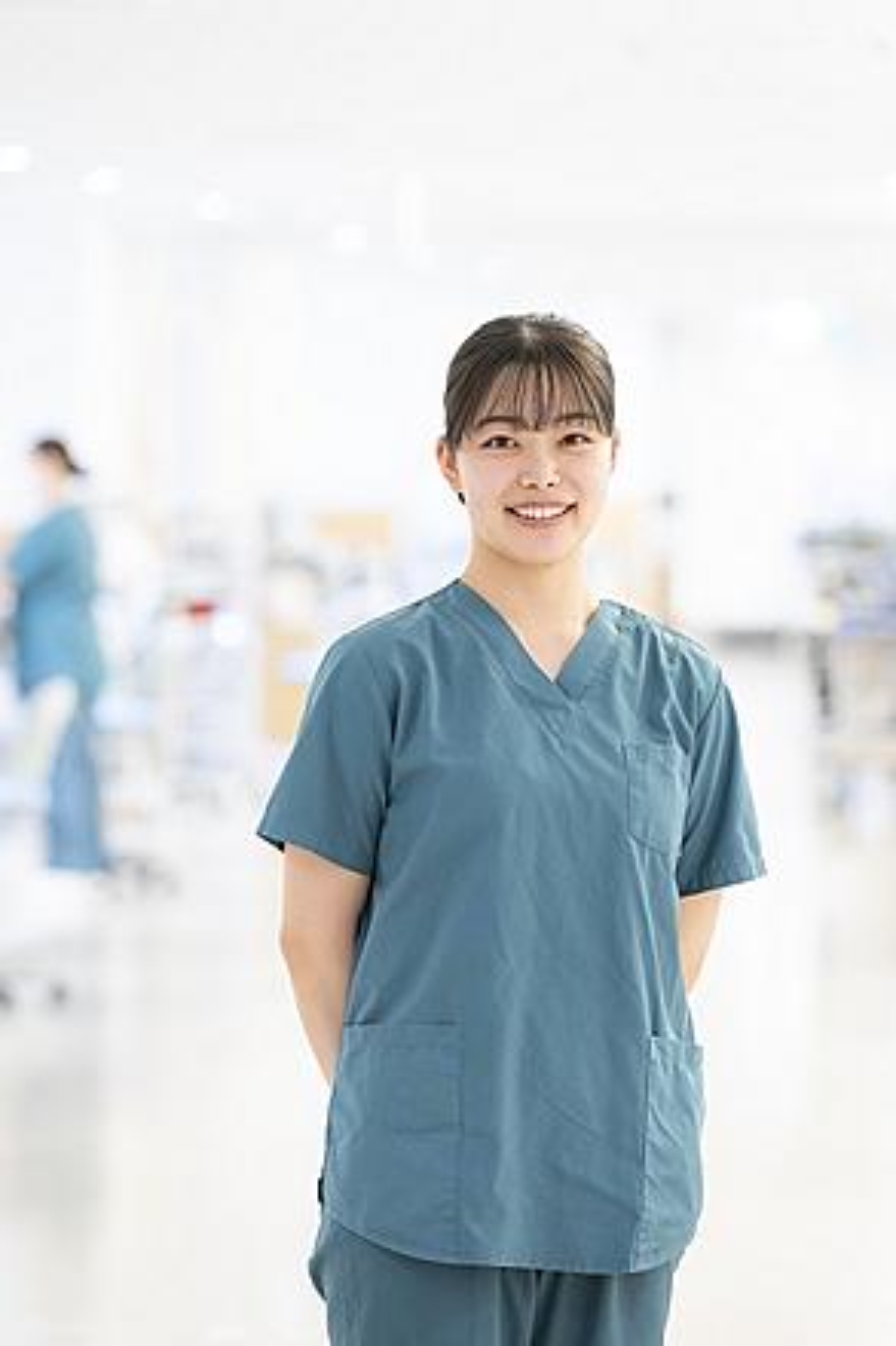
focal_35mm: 175
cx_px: 448
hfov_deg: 7.8
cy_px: 673
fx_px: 6538
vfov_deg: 11.8
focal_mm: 175
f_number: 5.6
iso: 1600
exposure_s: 1/100
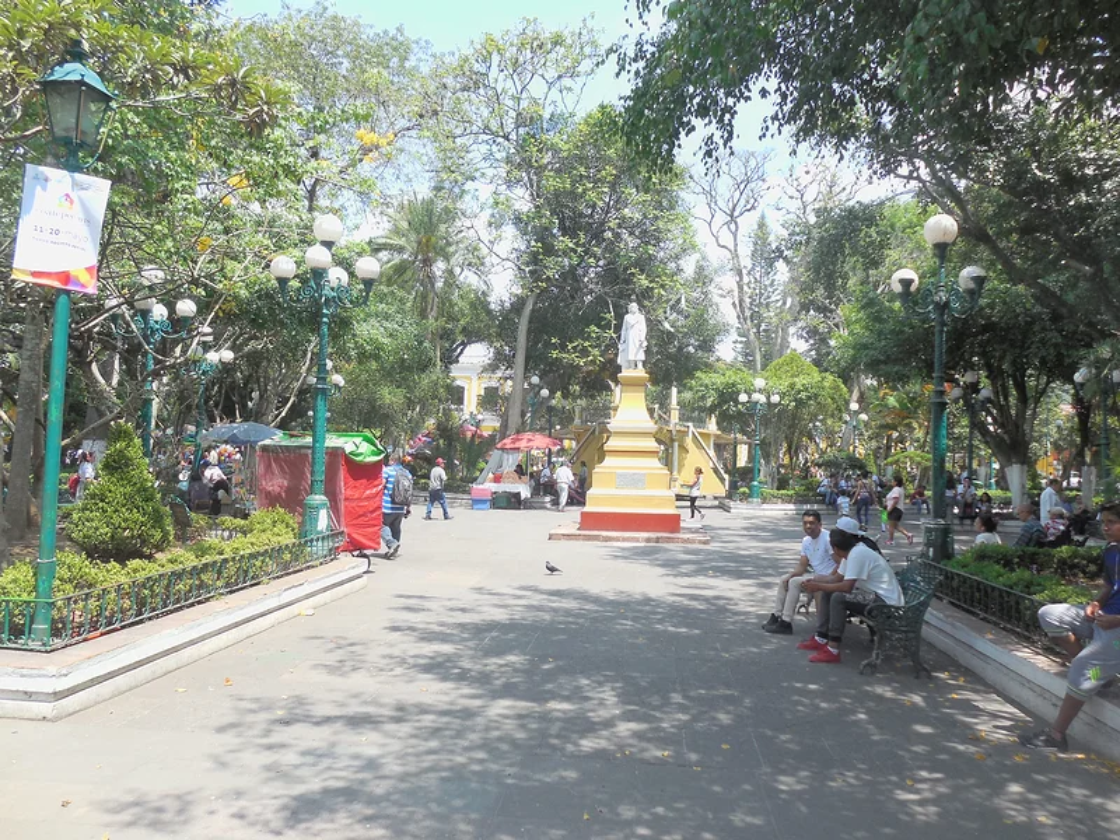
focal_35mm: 26
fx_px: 841
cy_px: 420
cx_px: 560
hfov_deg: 67.3
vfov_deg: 53.1
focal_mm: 4.6
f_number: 3.5
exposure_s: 1/400
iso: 125
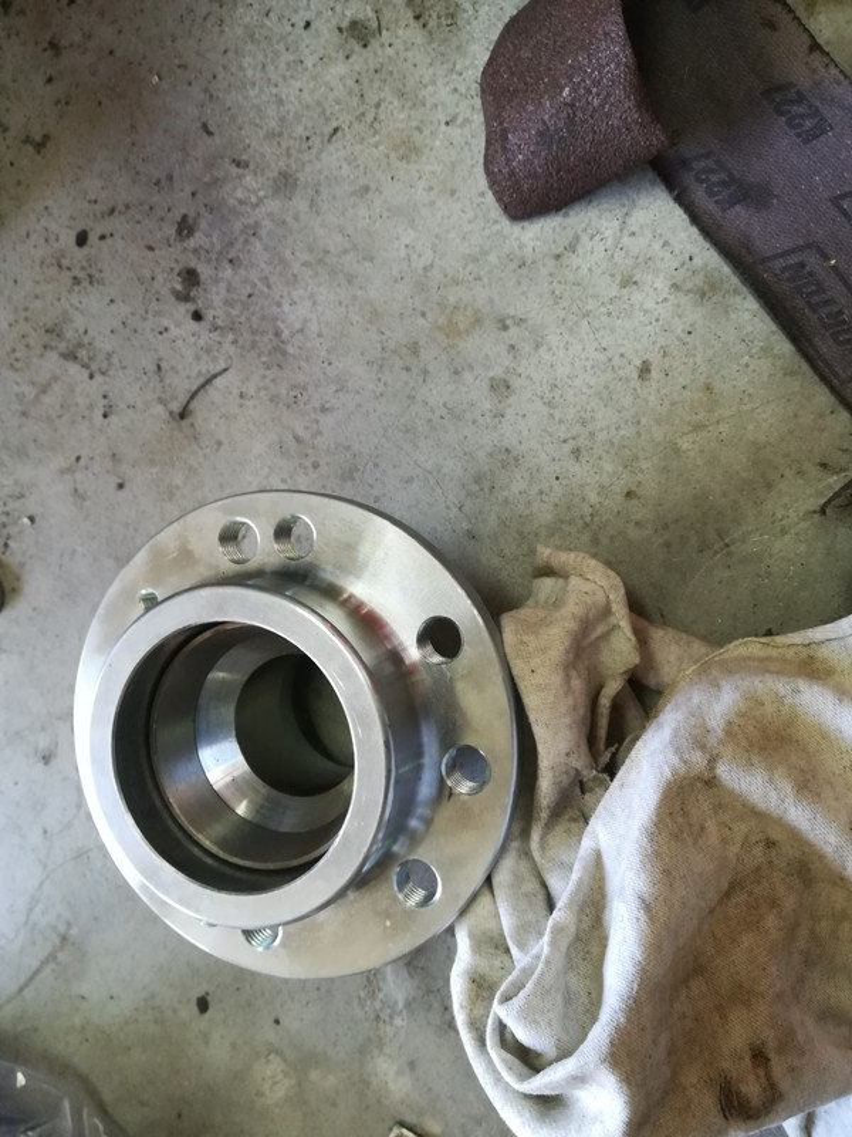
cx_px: 426
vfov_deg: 67.3
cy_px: 568
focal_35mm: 26
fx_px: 853
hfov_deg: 53.1
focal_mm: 3.83
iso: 160
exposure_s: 1/33.3
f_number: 2.2
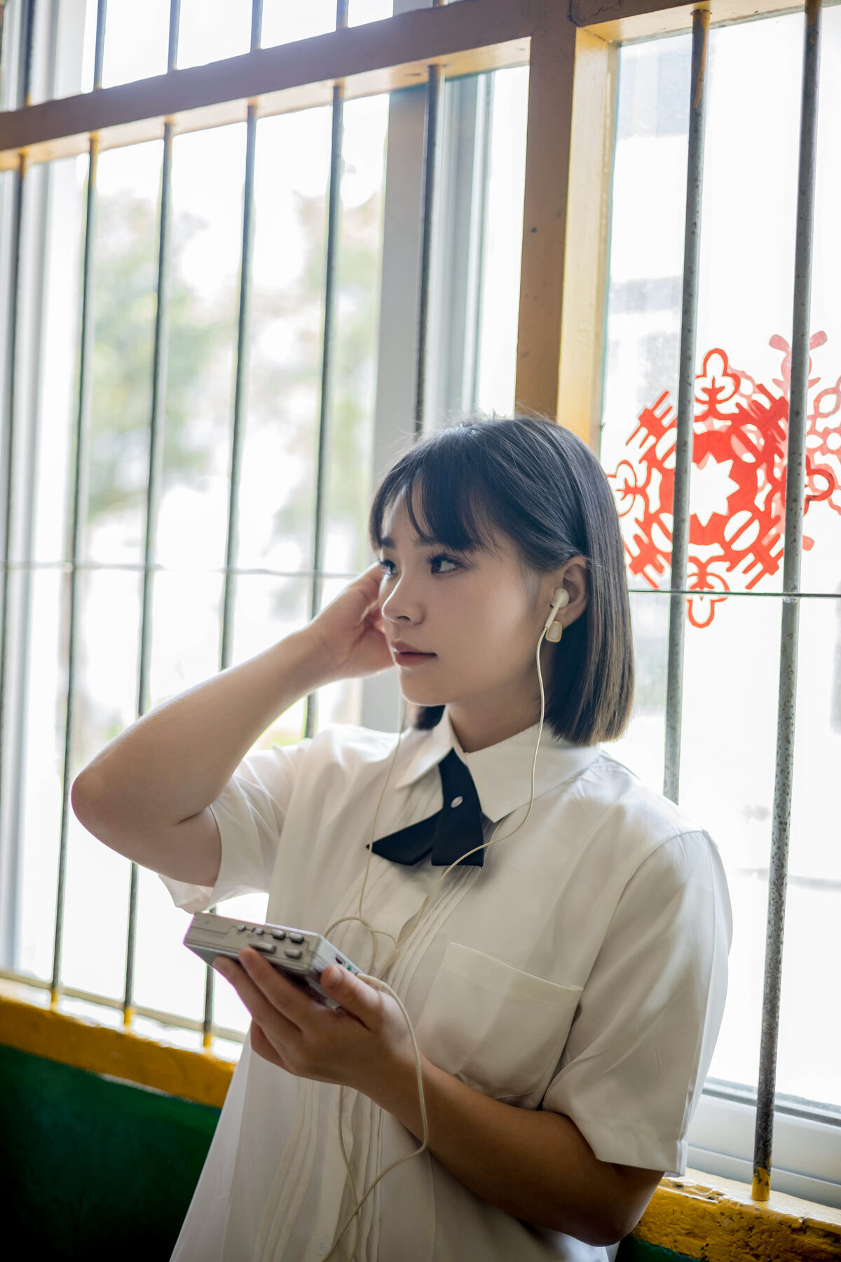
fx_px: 1752
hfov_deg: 27.0
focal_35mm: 50
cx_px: 420
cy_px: 631
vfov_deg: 39.6
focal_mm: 50
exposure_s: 1/60
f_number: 1.8
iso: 100
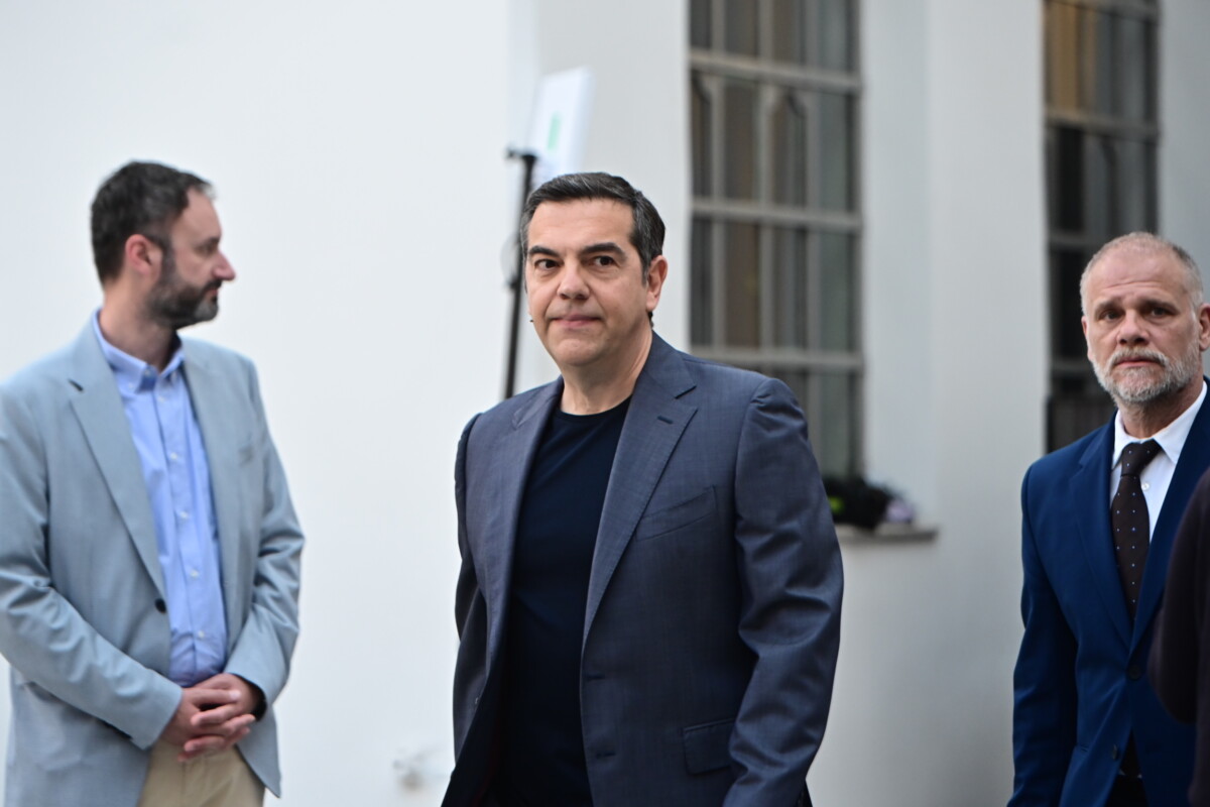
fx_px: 4201
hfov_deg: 16.4
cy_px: 404
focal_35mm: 125
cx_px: 605
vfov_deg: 11.0
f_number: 3.2
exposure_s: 1/500
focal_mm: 125
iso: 1000
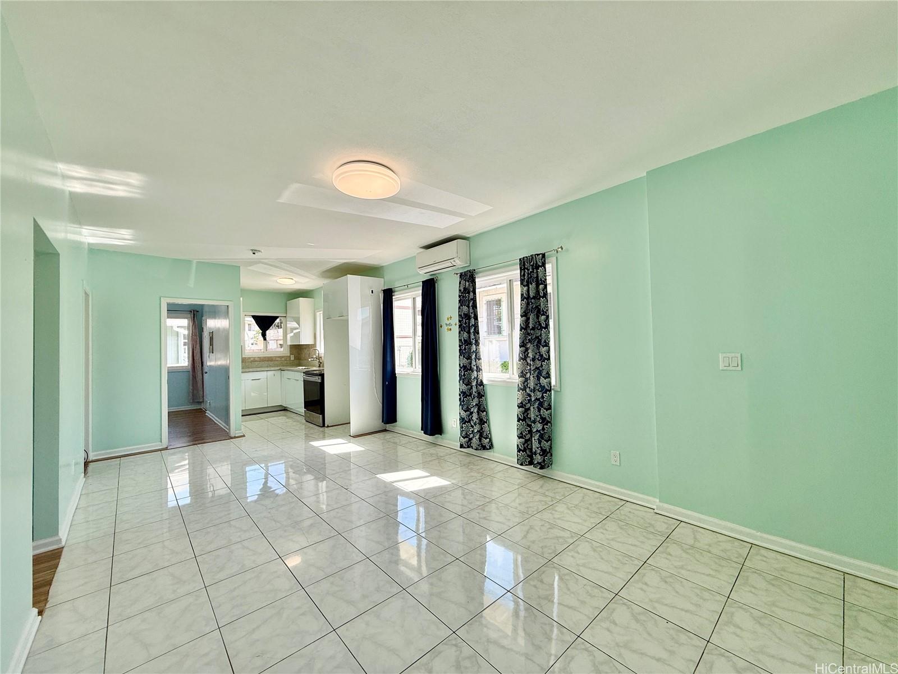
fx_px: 363
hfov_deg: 102.1
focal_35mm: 14
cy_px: 337
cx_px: 449
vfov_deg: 85.7
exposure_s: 1/226
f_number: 2.2
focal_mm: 2.22
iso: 64
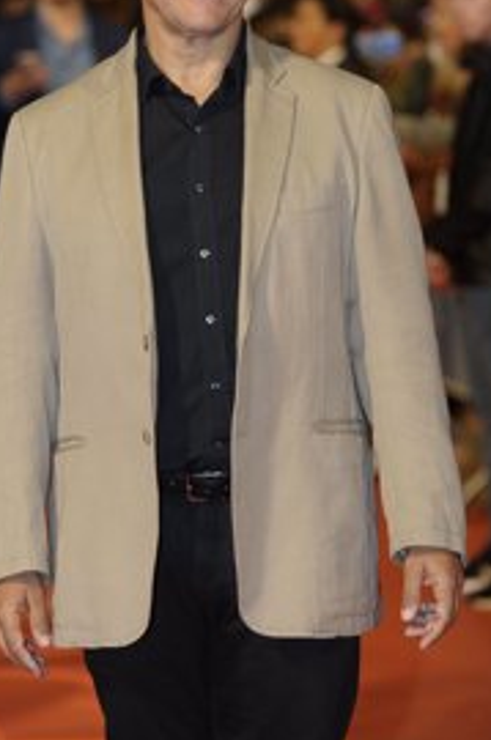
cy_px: 204
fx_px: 3779
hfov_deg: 7.4
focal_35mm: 184
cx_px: 176
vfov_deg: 11.2
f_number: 2.8
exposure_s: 1/160
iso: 400
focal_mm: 110
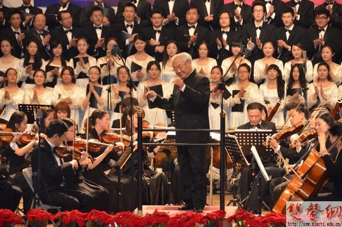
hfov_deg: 10.6
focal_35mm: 195
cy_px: 114
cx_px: 171
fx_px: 1848
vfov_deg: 7.0
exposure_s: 1/80
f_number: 5.6
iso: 1600
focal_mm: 130
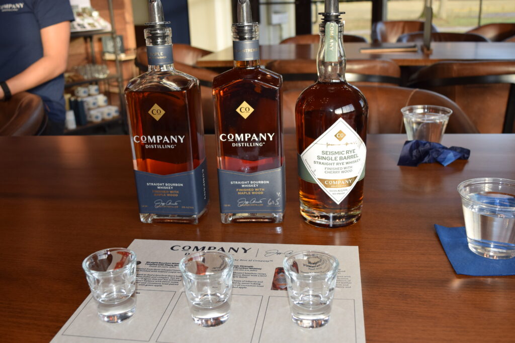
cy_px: 172
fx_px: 515
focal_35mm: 36
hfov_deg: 53.1
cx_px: 258
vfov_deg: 36.9
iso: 360
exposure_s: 1/125
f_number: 5.6
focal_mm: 24
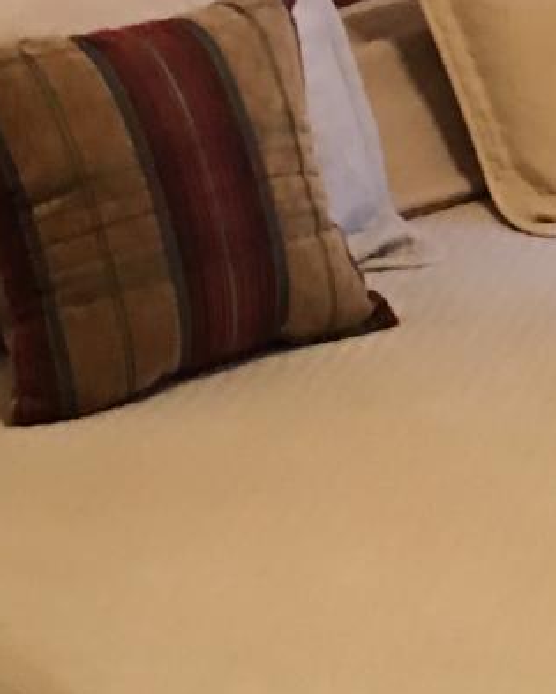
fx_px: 2959
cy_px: 9
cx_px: 658
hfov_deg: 10.6
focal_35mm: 144
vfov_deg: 13.2
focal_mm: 4.15
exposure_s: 1/15
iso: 100
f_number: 2.2
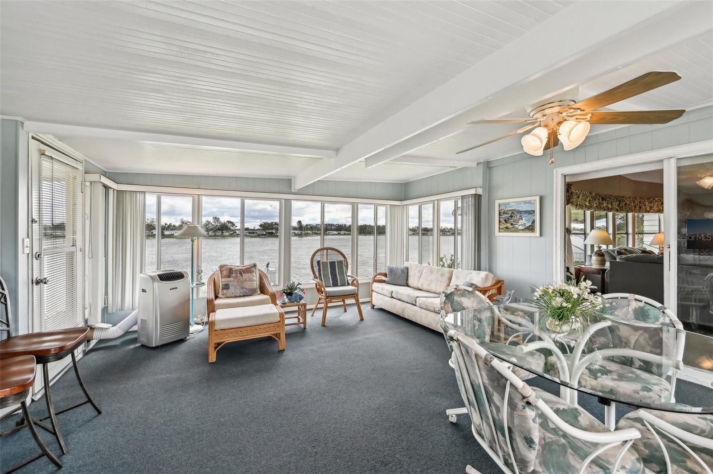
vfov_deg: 81.1
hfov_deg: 104.3
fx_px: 277
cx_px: 356
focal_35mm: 14
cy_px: 237
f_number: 8
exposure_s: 1/400
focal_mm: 14
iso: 400
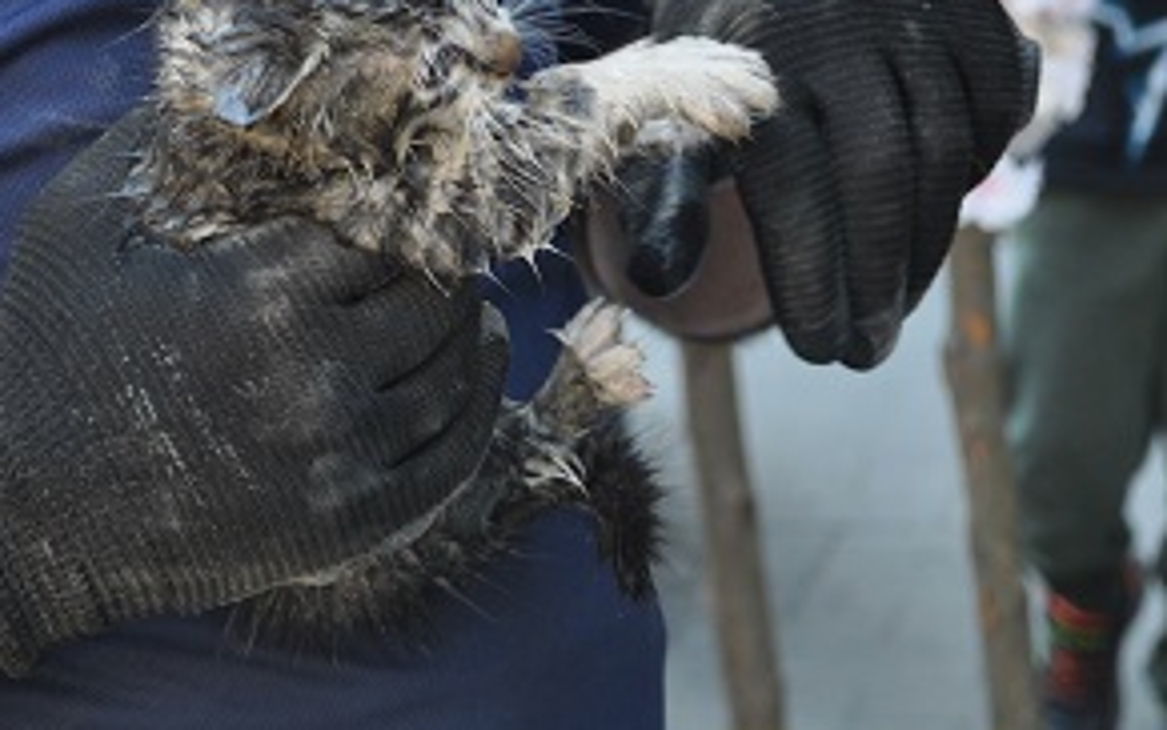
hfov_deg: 16.4
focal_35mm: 126
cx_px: 237
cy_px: 229
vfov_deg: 10.4
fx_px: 4008
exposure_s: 1/100
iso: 400
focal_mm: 40
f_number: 5.3
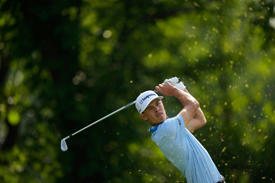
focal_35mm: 400
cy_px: 92
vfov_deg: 3.4
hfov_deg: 5.2
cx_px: 138
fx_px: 3056
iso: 250
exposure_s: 1/2500
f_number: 2.8
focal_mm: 400
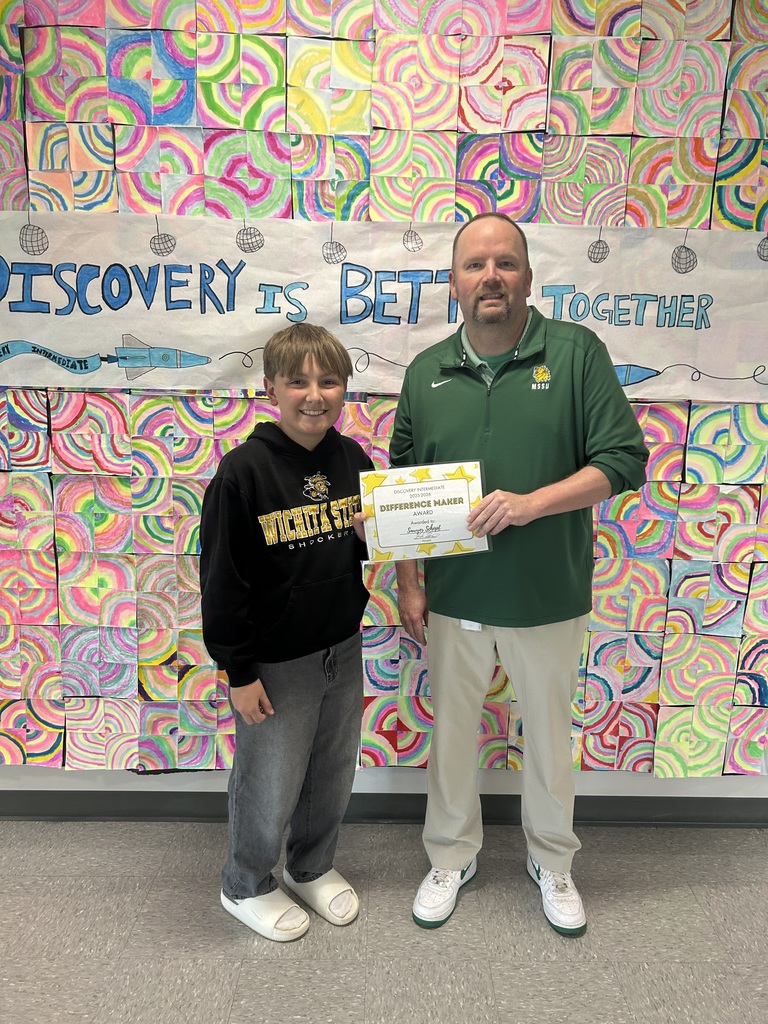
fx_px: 769
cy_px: 512
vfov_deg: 67.3
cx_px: 384
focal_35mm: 26
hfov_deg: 53.1
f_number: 1.5
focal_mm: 5.7
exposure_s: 1/120
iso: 100
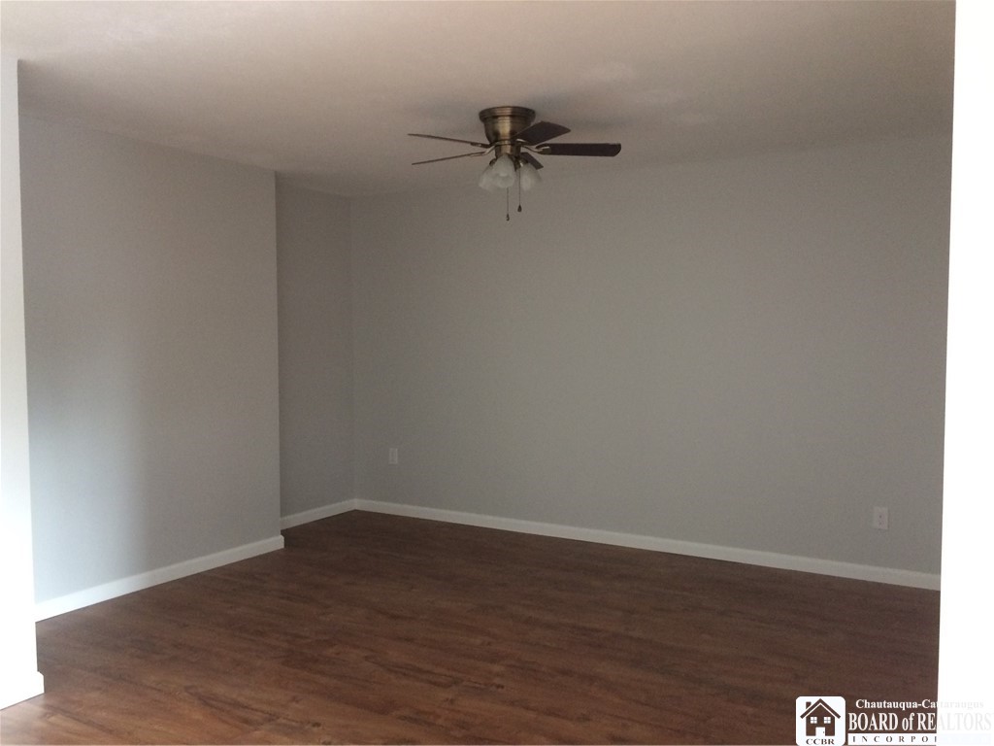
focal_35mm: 29
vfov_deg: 48.2
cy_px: 373
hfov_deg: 61.7
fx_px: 833
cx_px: 497
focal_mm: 4.15
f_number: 2.2
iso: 250
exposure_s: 1/30
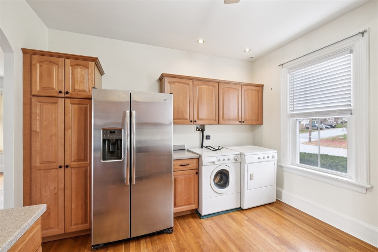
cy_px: 126
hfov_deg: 100.4
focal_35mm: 15
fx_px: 158
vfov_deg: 77.3
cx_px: 189
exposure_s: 1/9
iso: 400
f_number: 5.6
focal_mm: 10
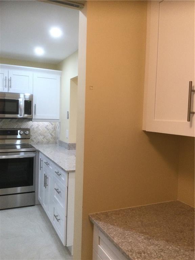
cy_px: 130
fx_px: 233
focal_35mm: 31
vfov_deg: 58.4
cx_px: 98
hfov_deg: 45.4
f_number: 2.4
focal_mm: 3.3
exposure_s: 1/30
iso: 40
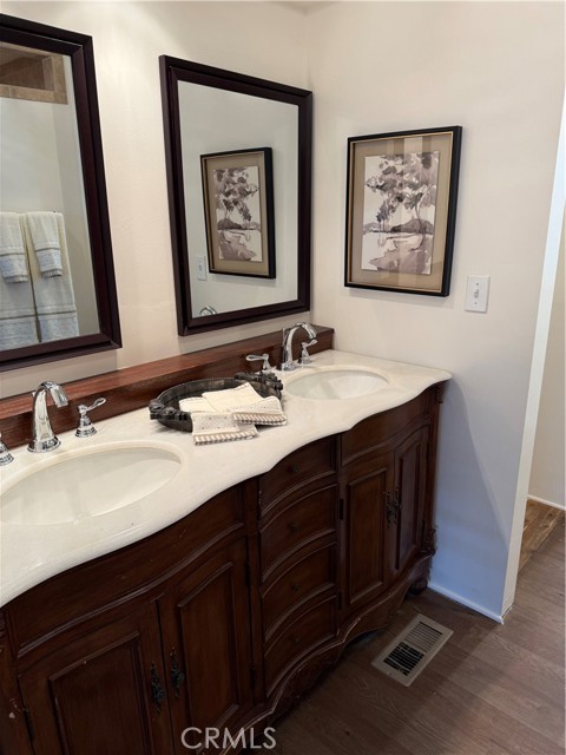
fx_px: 523
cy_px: 378
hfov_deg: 56.8
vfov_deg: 71.6
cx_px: 283
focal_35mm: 24
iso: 125
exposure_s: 1/60
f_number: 1.78
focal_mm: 6.76
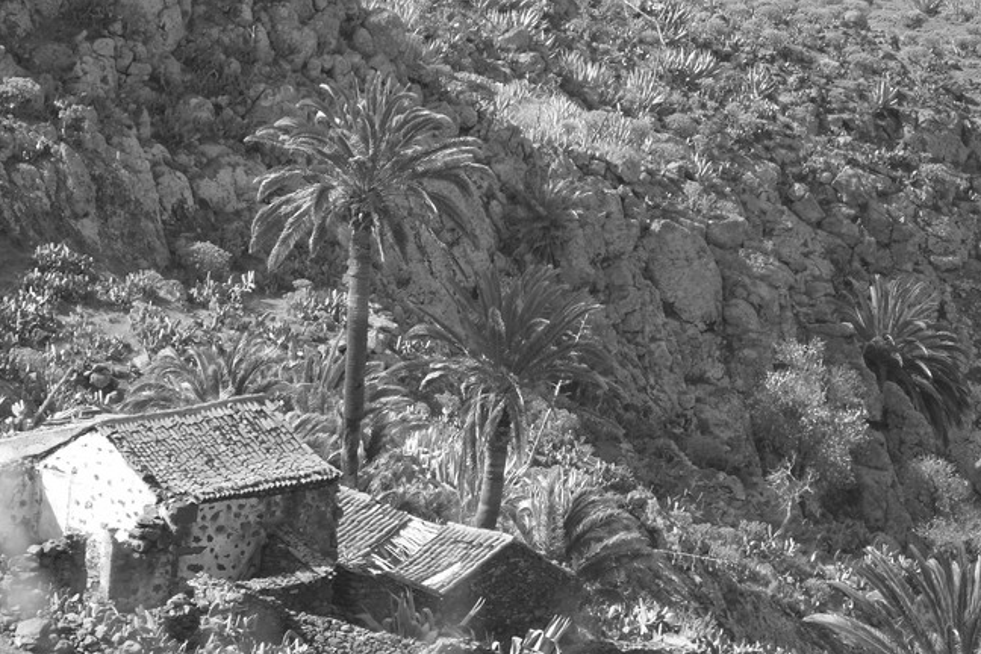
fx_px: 10817
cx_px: 506
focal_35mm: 397
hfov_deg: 5.2
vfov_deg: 3.5
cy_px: 369
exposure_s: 1/125
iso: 100
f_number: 3.6
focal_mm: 69.9
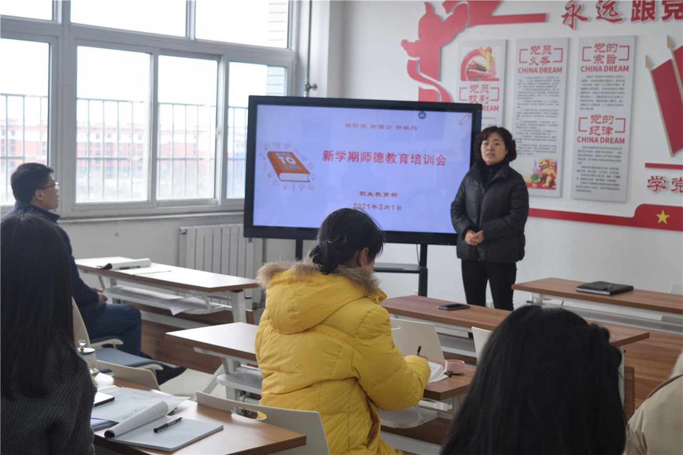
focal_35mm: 54
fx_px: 1024
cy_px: 228
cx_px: 342
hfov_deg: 36.9
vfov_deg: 25.0
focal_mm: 36
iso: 250
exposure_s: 1/60
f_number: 4.8
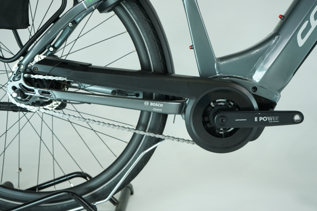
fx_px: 370
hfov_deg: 46.4
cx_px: 158
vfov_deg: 31.9
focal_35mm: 42
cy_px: 106
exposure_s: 1/200
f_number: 5.6
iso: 1600
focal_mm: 42
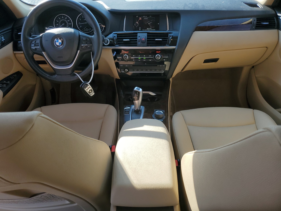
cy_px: 106
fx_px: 211
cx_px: 140
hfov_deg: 67.3
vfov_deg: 53.1
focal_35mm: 26
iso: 50
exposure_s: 1/625
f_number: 1.5
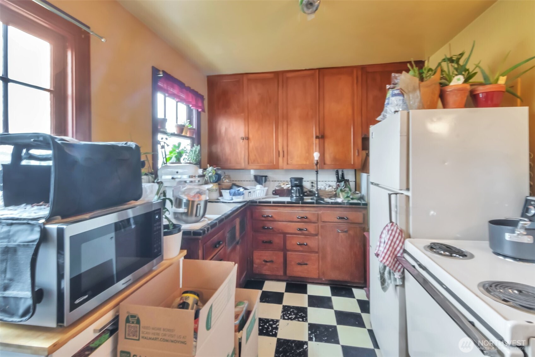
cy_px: 178
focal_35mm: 16
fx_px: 245
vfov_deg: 72.0
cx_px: 268
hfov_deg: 95.0
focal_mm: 11
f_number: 20
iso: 800
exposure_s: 1.3
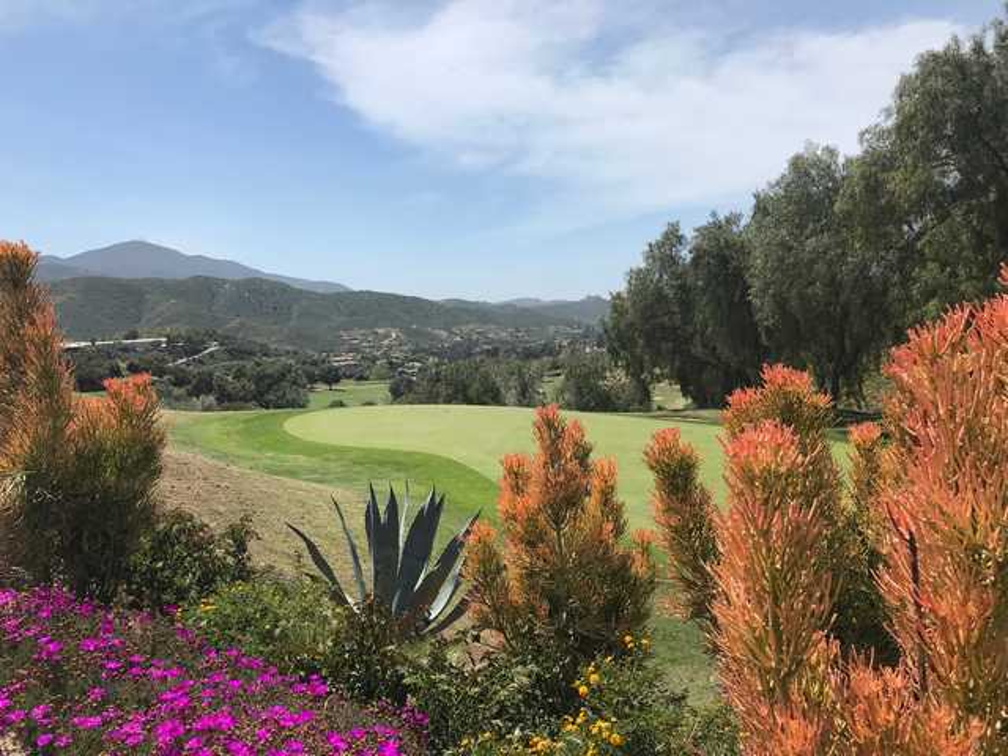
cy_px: 378
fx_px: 815
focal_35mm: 28
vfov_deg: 49.7
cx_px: 504
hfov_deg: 63.4
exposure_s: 1/3096
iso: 20
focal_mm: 3.99
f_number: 1.8
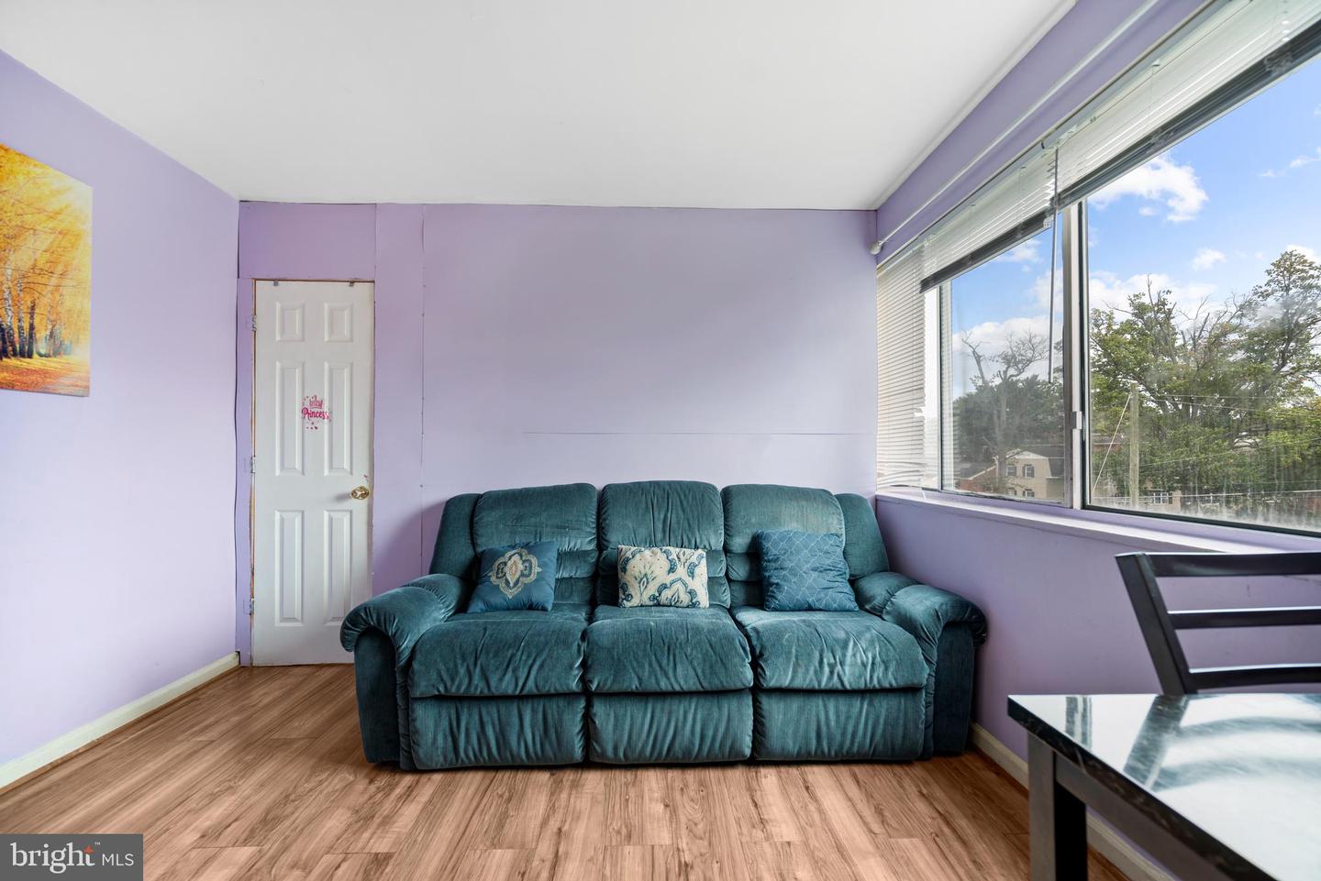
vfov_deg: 81.2
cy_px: 440
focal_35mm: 14
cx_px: 660
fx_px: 514
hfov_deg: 104.2
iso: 100
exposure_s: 1/15
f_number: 4
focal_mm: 14
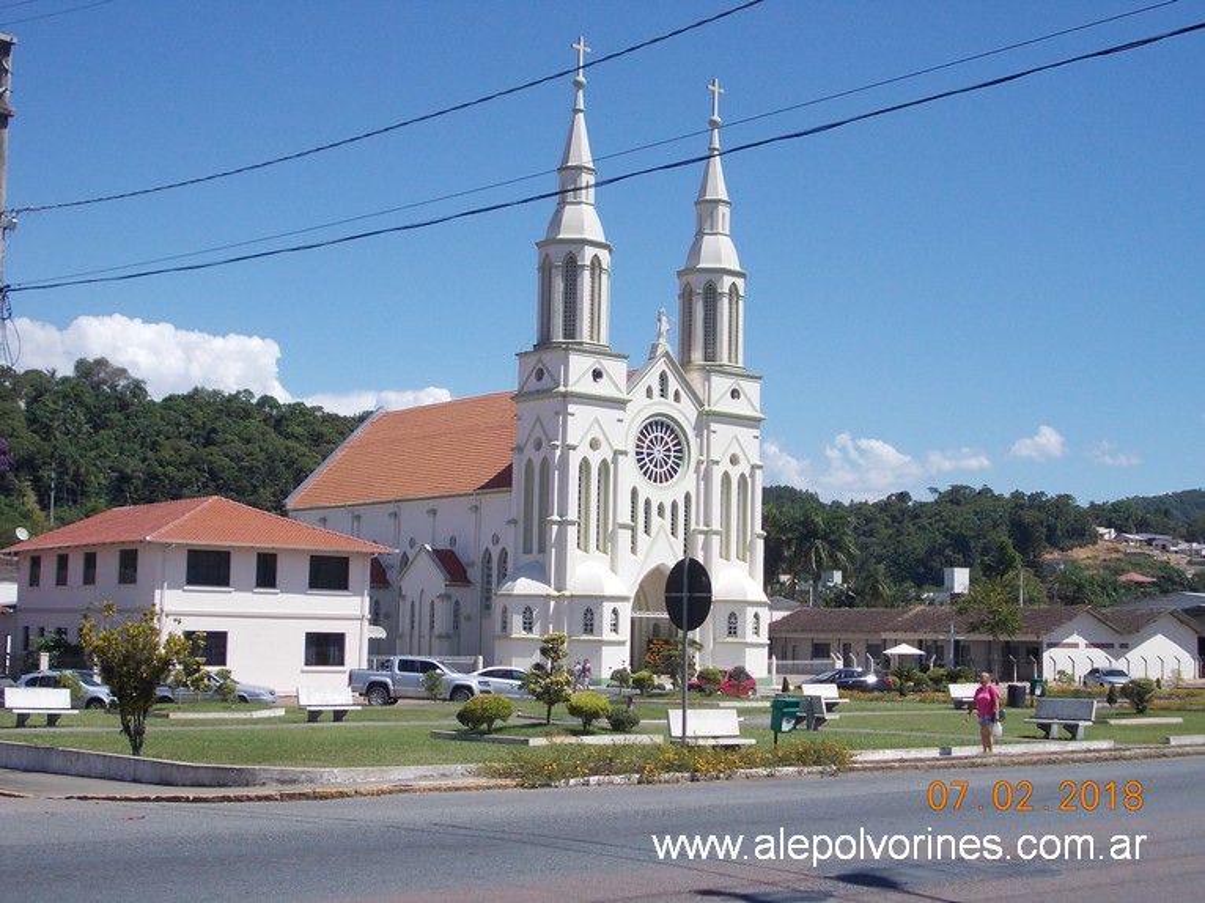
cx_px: 602
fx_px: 1775
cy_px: 452
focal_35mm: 51
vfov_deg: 28.5
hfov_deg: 37.5
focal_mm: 7.2
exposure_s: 1/250
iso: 80
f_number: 7.2
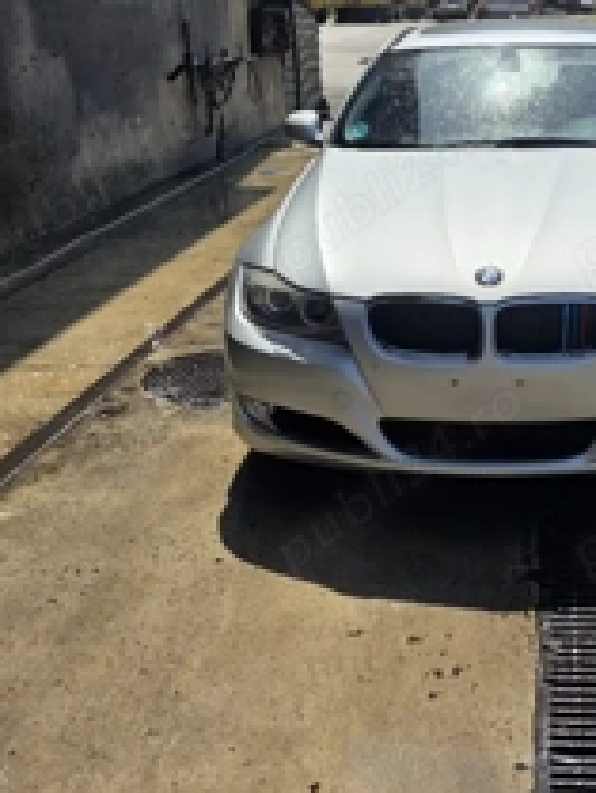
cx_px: 475
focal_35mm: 44
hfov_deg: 32.1
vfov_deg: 42.0
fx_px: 1009
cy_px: 228
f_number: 1.7
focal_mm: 6.3
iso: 40
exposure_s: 1/10000
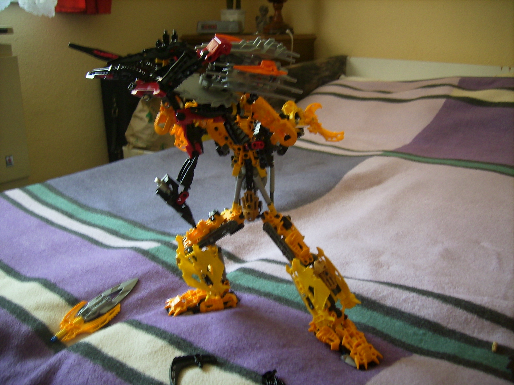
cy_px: 192
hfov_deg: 56.8
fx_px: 475
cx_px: 257
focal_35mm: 32
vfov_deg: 44.2
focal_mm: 5.99
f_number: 2.8
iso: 50
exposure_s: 1/4
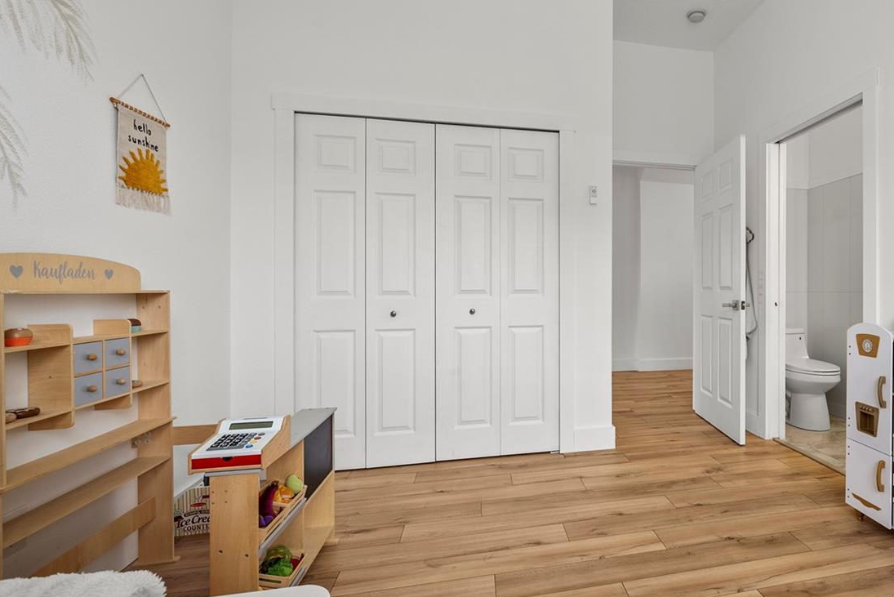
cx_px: 605
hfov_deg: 83.5
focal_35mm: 19
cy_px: 305
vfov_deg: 64.6
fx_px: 472
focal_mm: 13
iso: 500
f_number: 9
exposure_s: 1/6
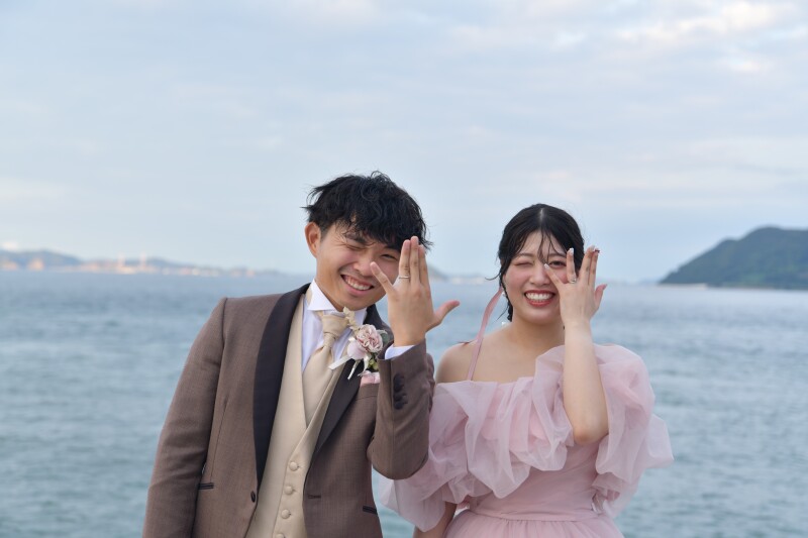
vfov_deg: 24.2
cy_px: 269
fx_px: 1257
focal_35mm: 56
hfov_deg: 35.6
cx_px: 404
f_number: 3.5
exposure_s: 1/250
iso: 160
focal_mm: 56
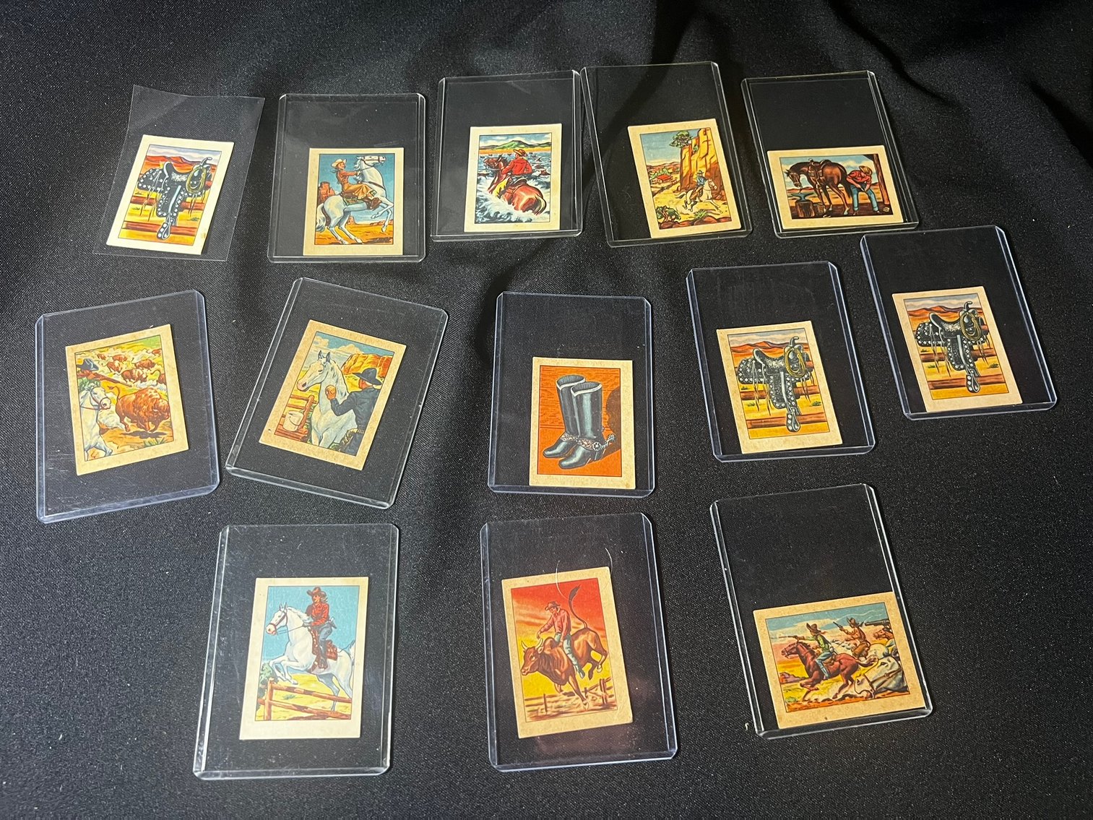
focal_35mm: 26
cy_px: 410
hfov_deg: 67.3
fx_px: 821
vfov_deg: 53.1
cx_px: 546
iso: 400
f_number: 1.5
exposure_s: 1/60
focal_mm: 5.7
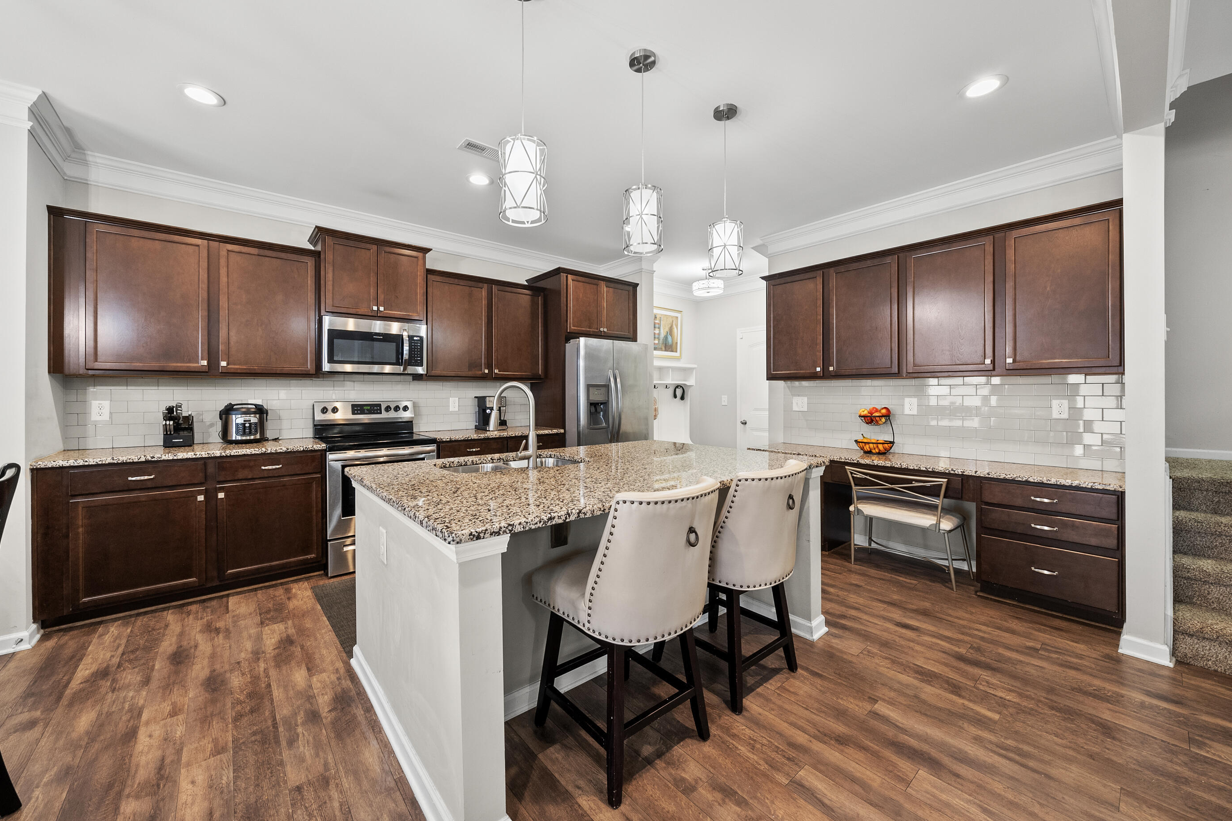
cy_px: 387
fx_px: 445
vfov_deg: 85.3
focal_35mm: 13
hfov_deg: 108.3
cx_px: 594
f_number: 7.1
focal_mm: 12
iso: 800
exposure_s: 1/4
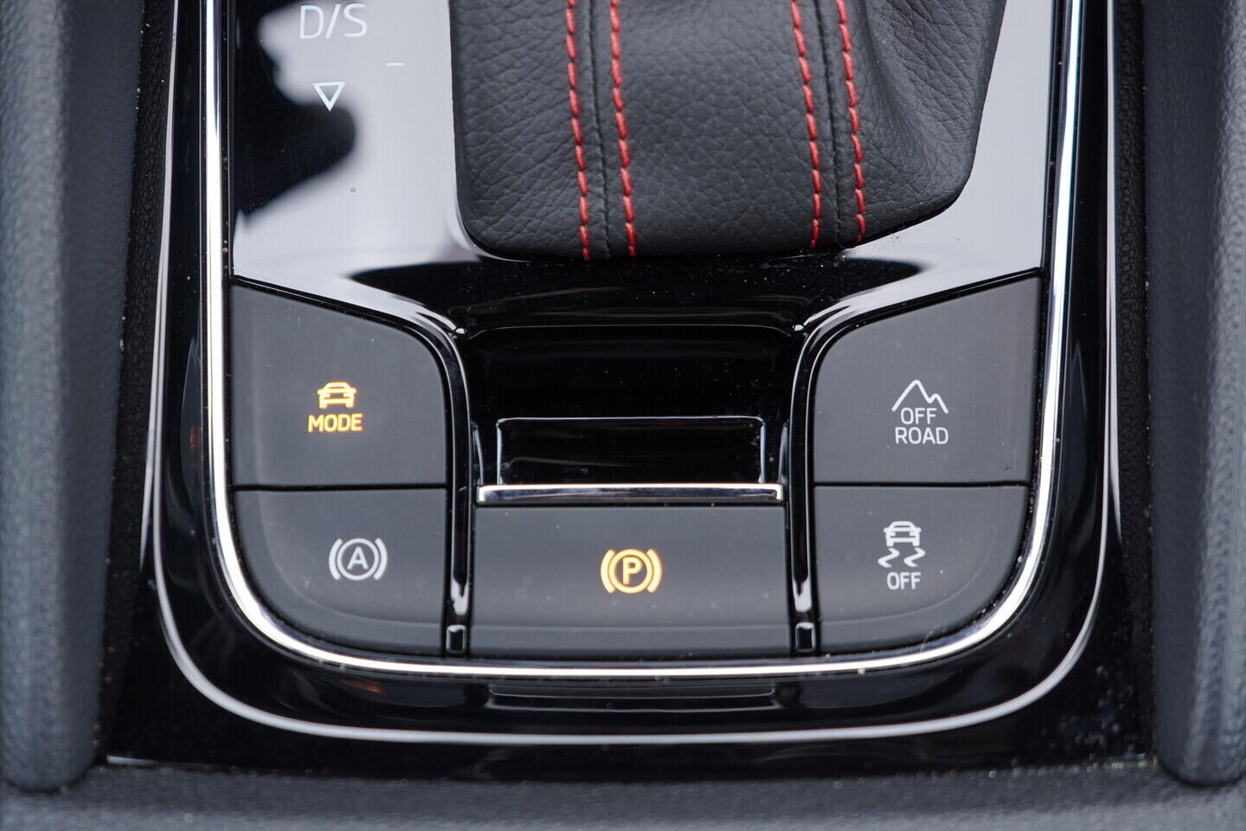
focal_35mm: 36
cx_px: 623
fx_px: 1246
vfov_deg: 36.9
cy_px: 416
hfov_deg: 53.1
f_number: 2.8
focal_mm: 24
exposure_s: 1/40
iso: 250
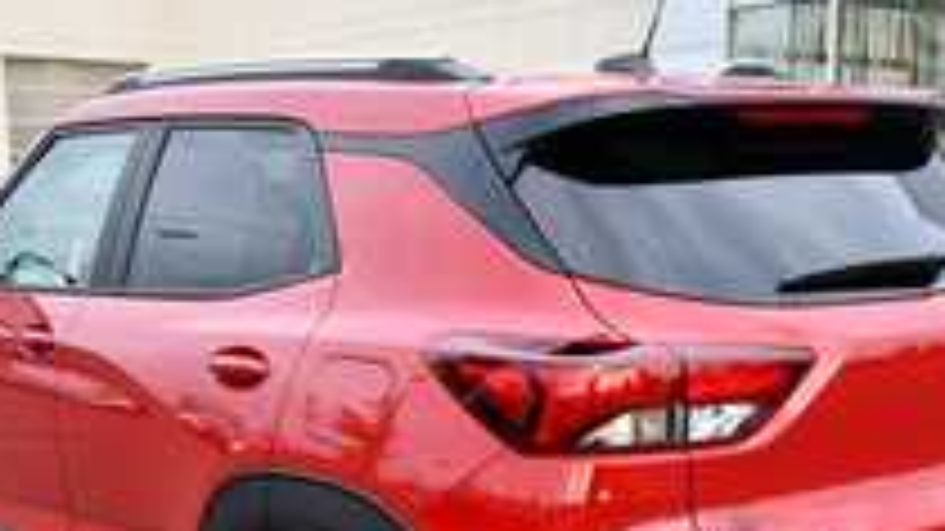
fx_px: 1503
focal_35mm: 60
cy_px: 515
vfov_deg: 19.5
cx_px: 522
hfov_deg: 34.9
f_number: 5.6
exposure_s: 1/250
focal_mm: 20
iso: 720
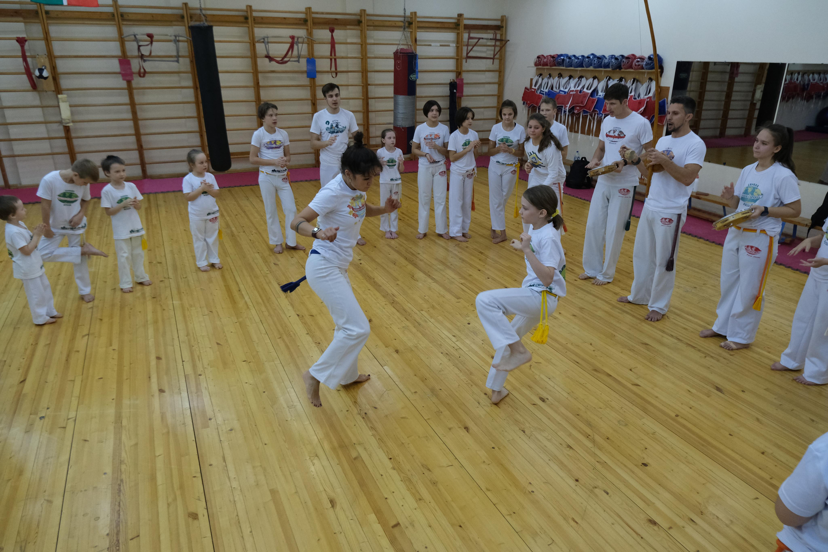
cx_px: 414
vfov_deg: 51.3
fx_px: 575
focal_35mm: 25
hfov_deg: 71.5
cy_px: 276
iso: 2000
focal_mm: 16.6
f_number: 3.6
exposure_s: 1/320
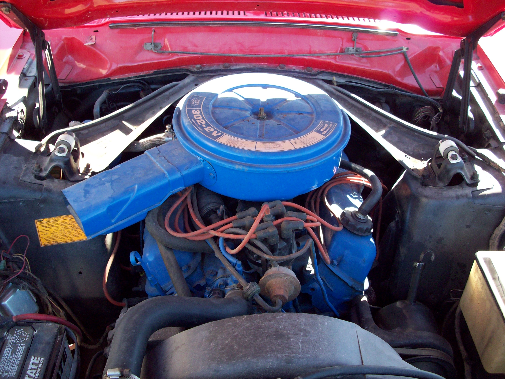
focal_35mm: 37
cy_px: 190
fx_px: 540
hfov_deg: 50.1
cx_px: 252
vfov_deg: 38.7
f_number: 2.8
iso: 80
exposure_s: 1/92.1
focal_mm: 6.2
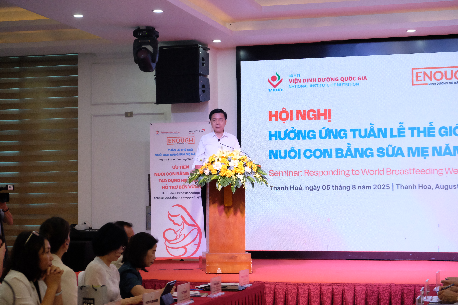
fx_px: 1056
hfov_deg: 24.5
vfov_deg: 16.5
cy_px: 152
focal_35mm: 83
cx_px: 229
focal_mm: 55
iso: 4000
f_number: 4.5
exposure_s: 1/500
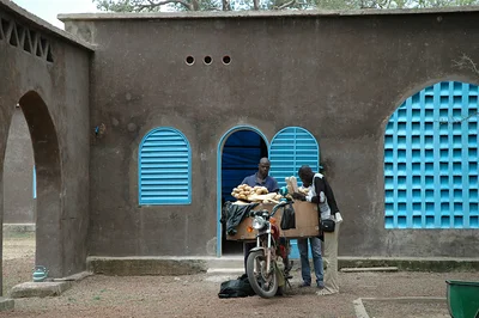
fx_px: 1097
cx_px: 240
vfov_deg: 16.5
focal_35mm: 82
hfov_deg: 24.6
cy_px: 159
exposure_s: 1/200
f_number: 7.1
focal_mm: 55
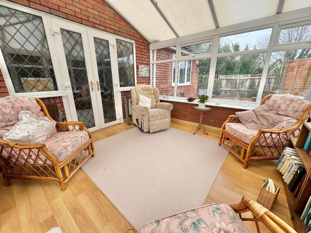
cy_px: 116
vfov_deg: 85.7
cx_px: 156
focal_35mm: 14
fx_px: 126
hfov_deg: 102.1
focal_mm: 2.22
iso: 40
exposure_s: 1/173
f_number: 2.2
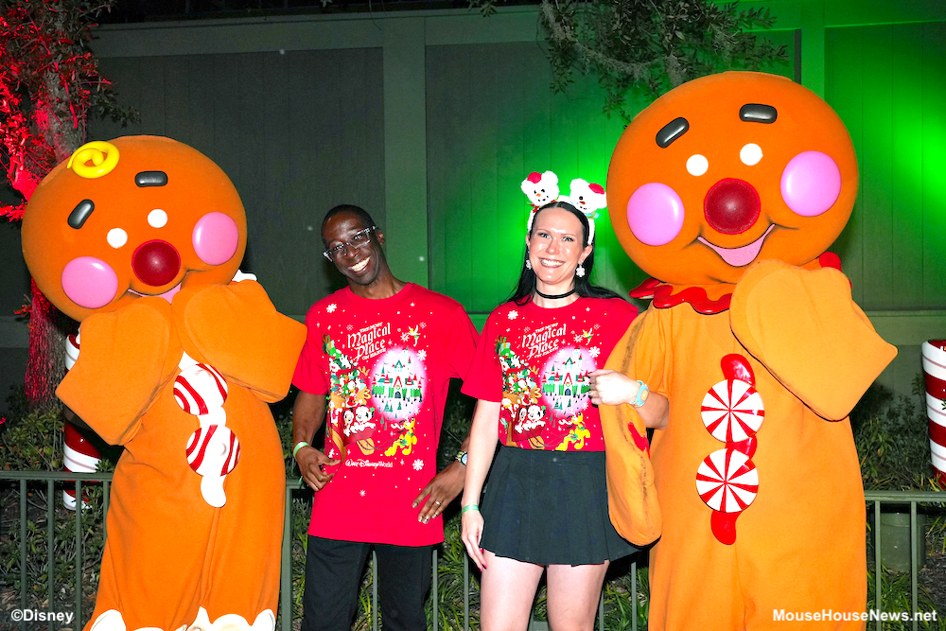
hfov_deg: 46.4
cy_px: 316
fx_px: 1104
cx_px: 473
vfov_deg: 31.9
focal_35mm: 42
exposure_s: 1/125
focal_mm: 42
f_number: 6.3
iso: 2500
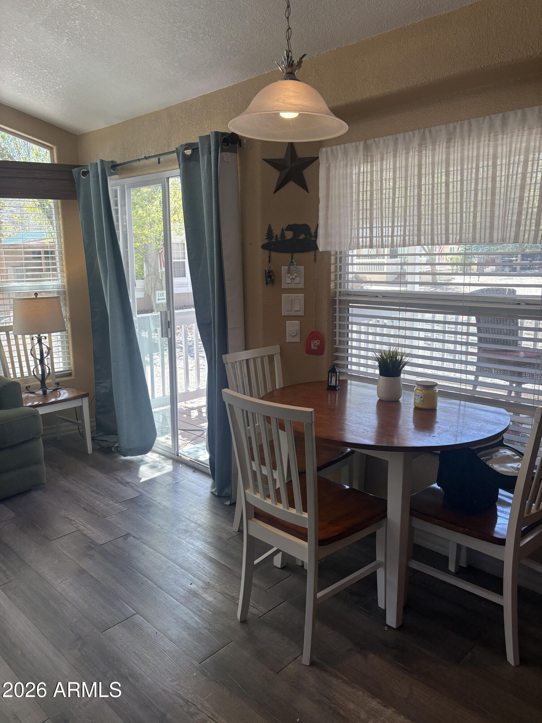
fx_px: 543
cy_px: 362
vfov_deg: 67.3
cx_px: 271
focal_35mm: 26
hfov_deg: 53.1
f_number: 1.6
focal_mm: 5.96
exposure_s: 1/199
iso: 80
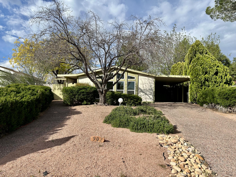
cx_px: 118
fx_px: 177
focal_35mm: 26
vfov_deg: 53.1
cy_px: 88
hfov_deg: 67.3
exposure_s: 1/4115
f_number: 1.5
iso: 50
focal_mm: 5.7
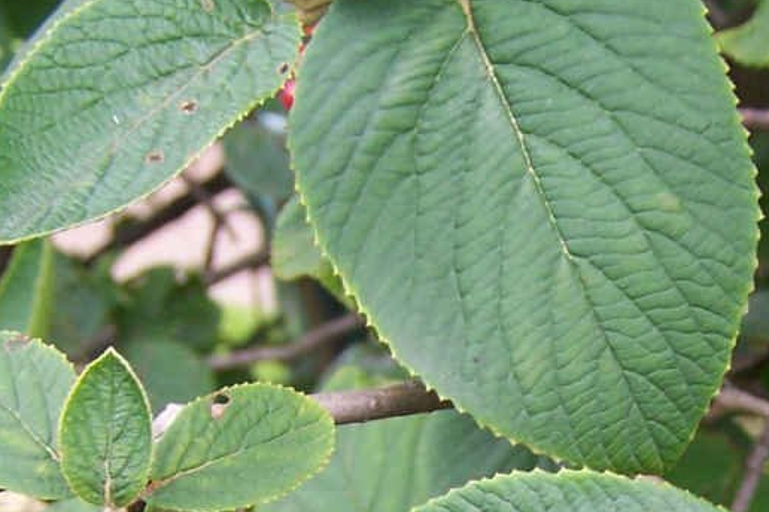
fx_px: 2093
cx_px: 700
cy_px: 609
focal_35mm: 98
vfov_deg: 13.6
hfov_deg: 20.4
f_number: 2.8
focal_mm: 6.3
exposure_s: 1/100
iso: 80
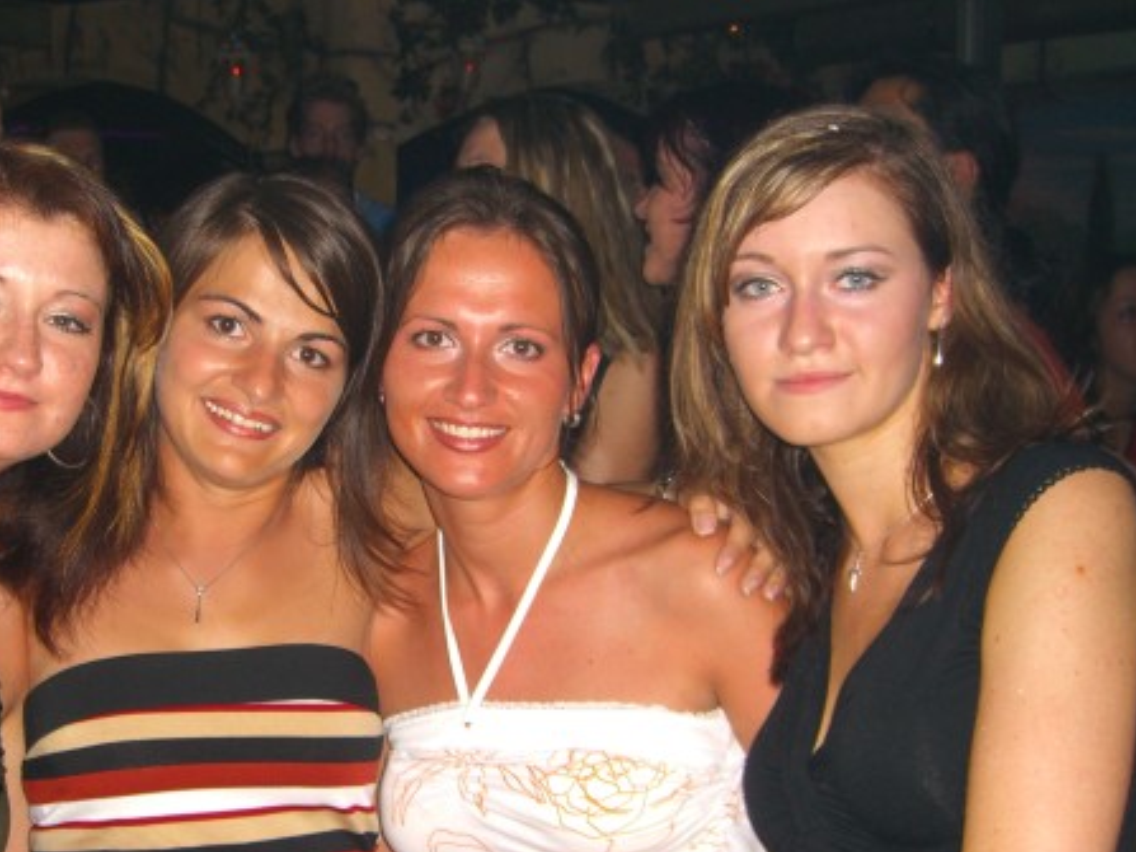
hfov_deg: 37.2
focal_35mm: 51
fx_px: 1673
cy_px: 529
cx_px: 414
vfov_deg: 28.5
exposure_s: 1/60
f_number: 2.8
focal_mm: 7.9
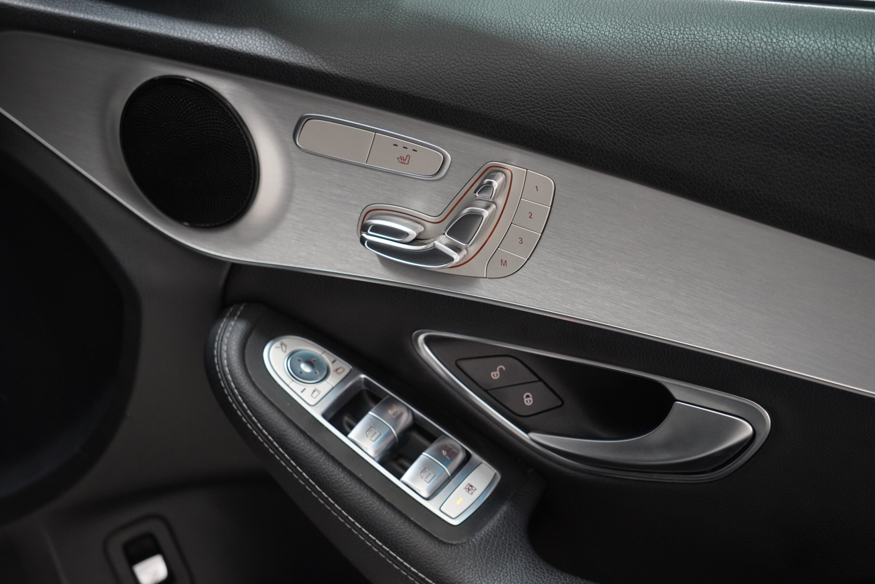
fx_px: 2005
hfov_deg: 24.6
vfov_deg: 16.6
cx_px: 438
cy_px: 292
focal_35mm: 82
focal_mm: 55
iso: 1250
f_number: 4.5
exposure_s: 1/30
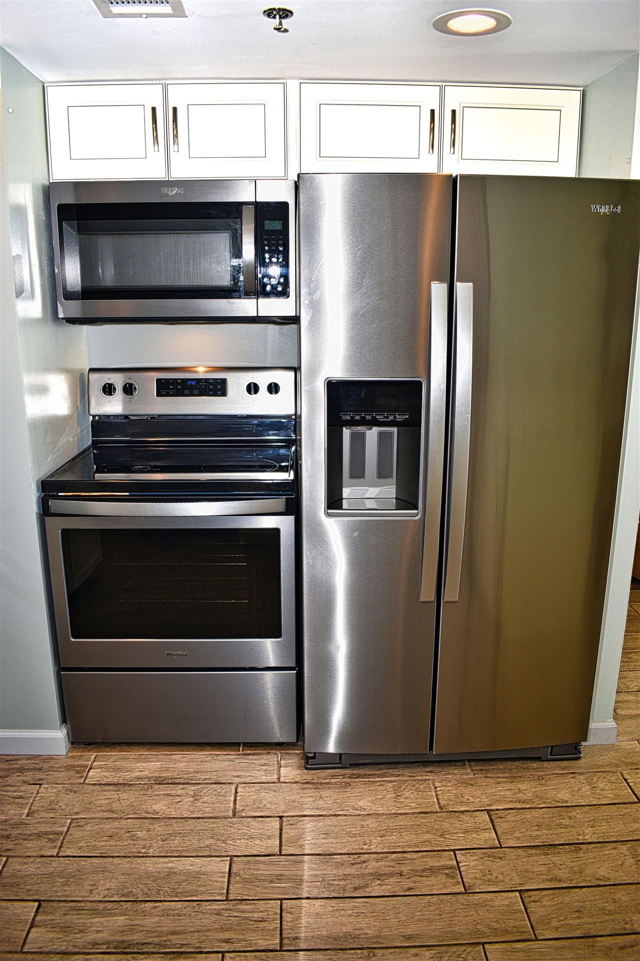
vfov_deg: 67.4
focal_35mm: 27
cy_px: 480
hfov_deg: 47.9
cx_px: 320
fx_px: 720
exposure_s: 1/60
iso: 100
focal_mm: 18
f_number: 3.5
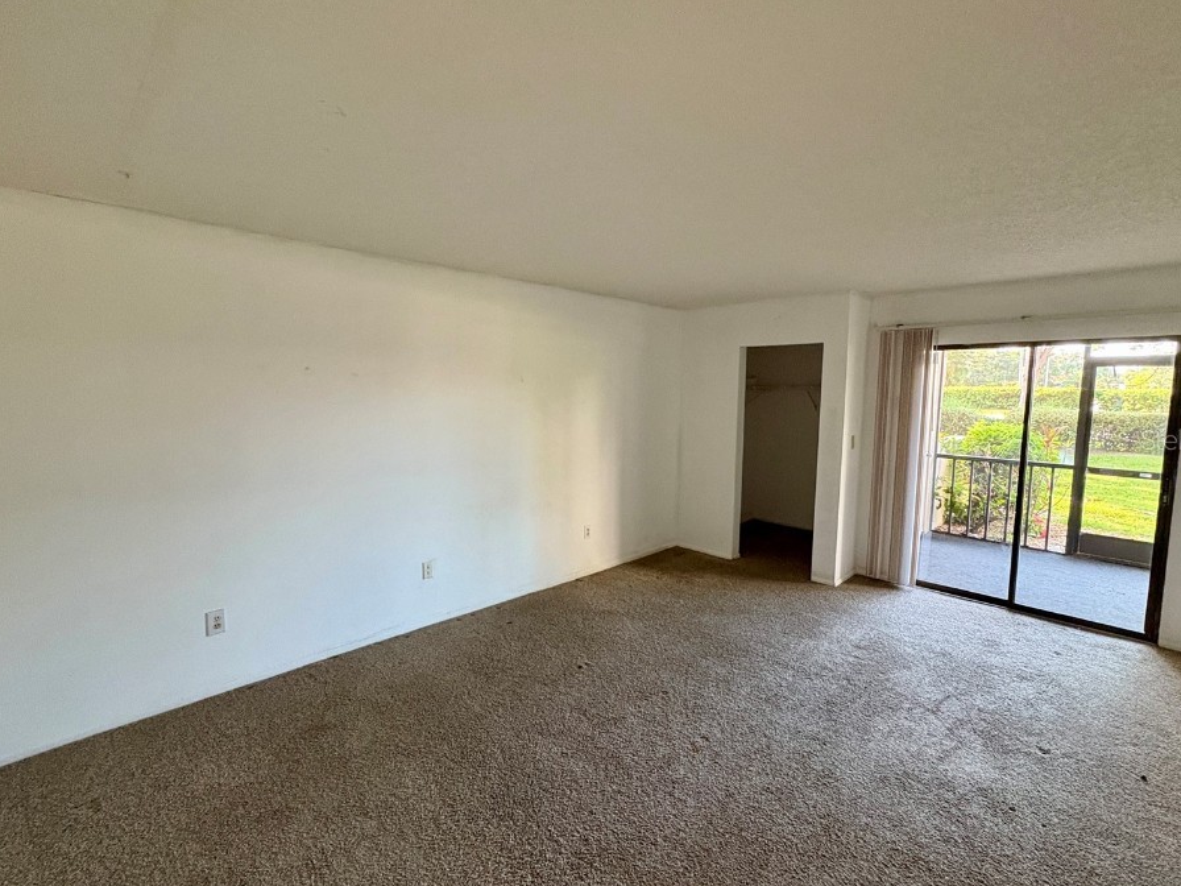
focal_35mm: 16
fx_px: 546
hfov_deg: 94.5
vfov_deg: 78.1
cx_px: 590
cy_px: 439
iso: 400
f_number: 2.2
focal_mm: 2.22
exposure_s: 1/60
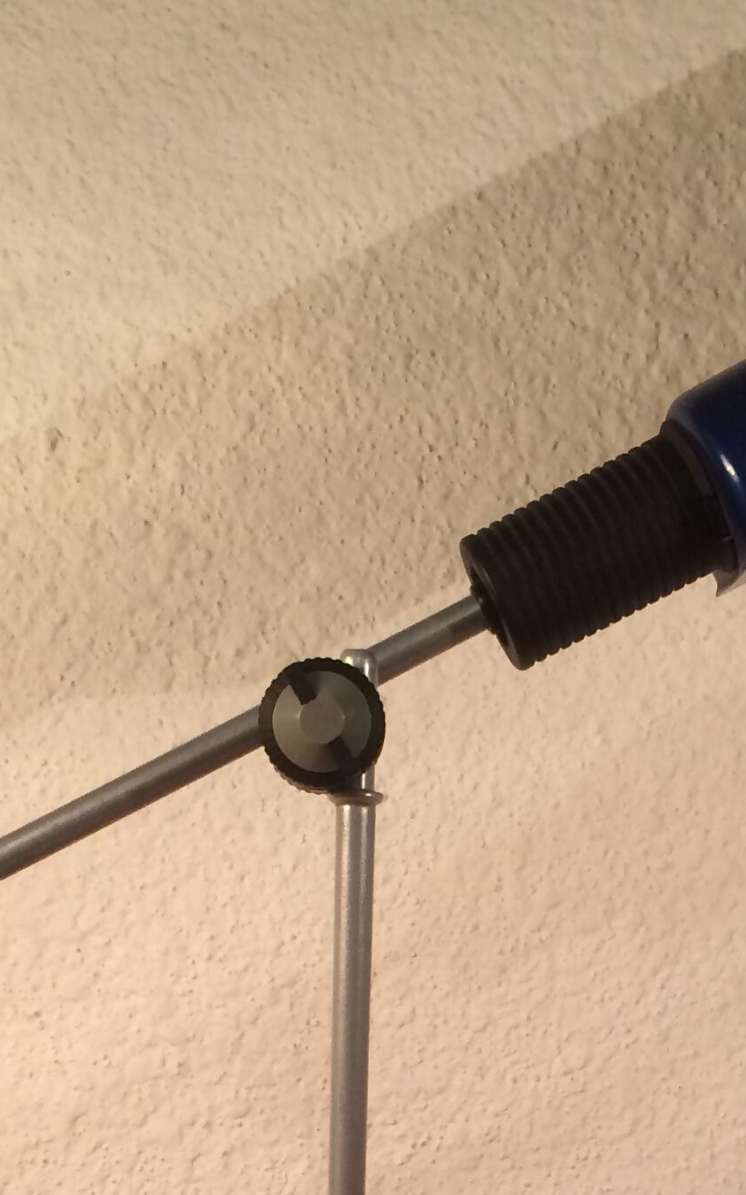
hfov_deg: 17.6
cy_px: 1303
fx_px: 2408
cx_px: 482
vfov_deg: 25.8
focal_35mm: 74
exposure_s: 1/33
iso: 50
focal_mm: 4.15
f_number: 2.2
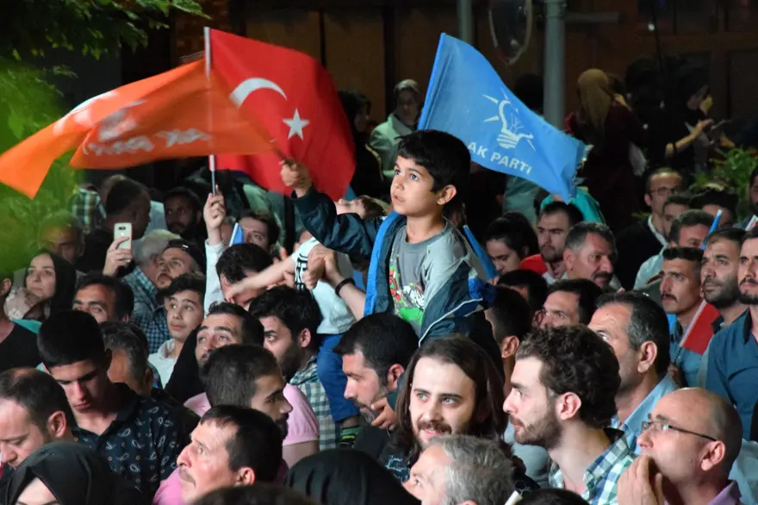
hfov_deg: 9.8
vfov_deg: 6.5
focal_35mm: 210
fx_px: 4420
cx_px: 379
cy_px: 252
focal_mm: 140
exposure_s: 1/50
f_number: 10
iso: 8000
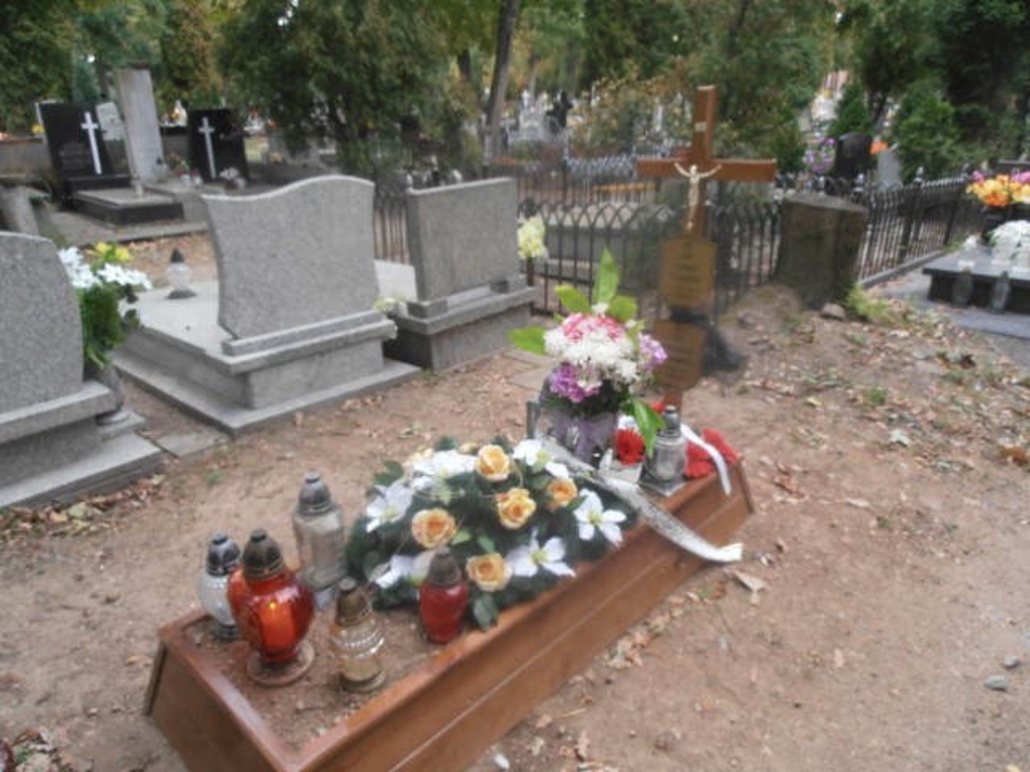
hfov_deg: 71.6
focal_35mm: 24
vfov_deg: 56.8
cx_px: 515
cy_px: 386
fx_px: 714
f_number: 3
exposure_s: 1/125
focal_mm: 4.2
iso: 80
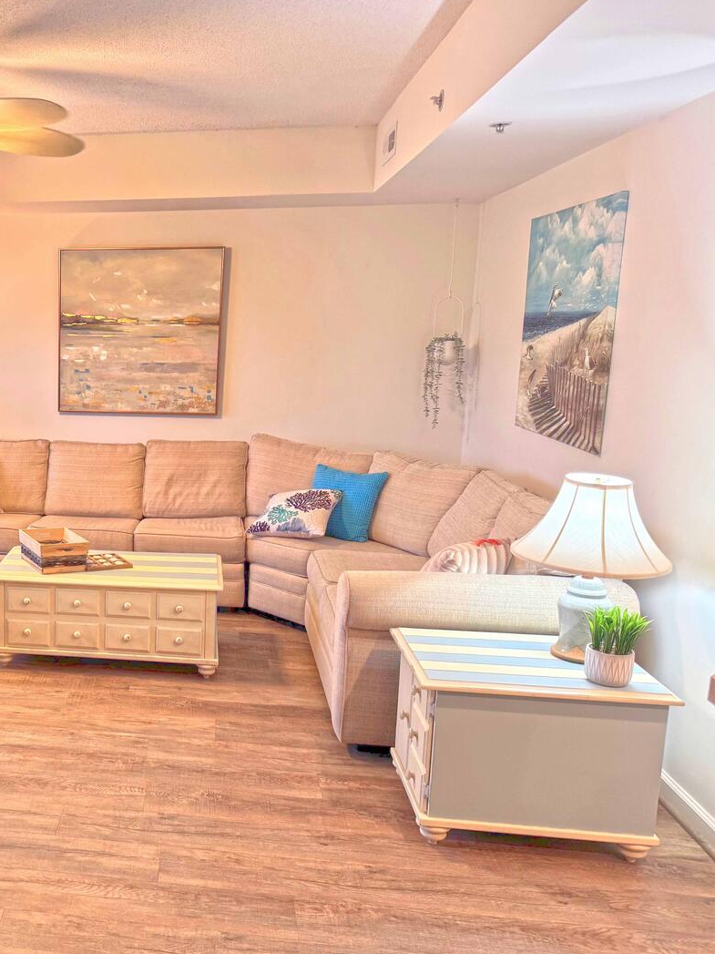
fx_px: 909
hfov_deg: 39.6
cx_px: 60
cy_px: 482
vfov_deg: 55.4
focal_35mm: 33
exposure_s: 1/60
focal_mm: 6.76
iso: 100
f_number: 1.78
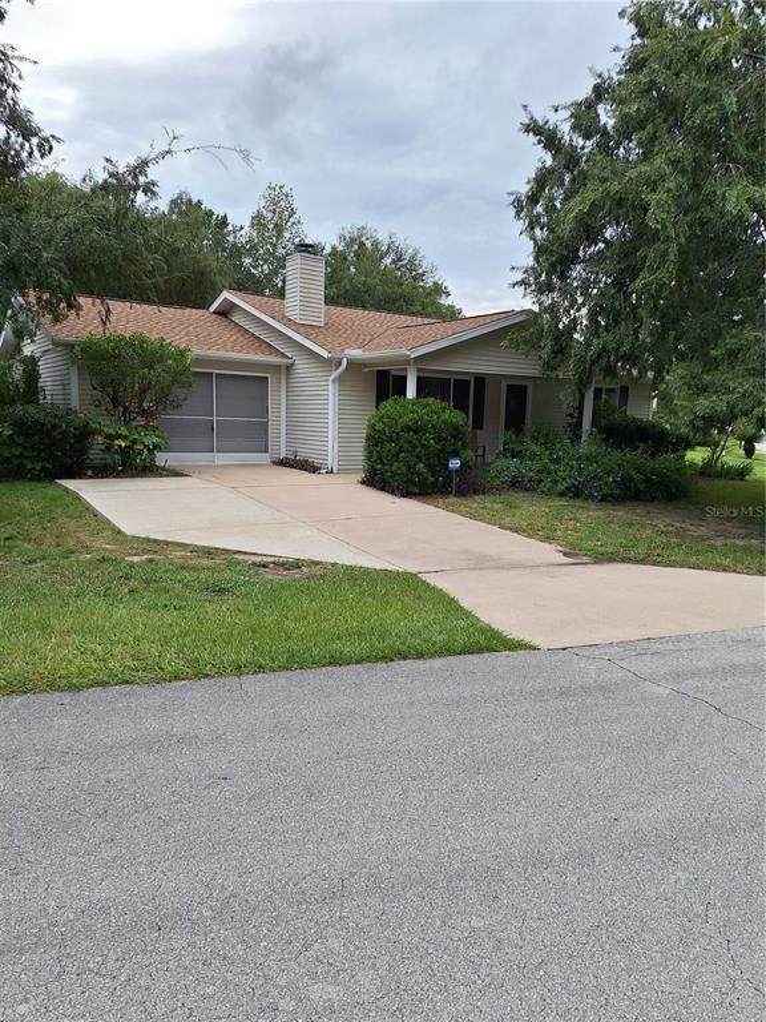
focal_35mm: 23
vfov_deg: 73.9
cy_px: 511
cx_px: 383
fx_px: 679
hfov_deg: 58.9
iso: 40
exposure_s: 1/1639
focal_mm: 5.54
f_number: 1.8
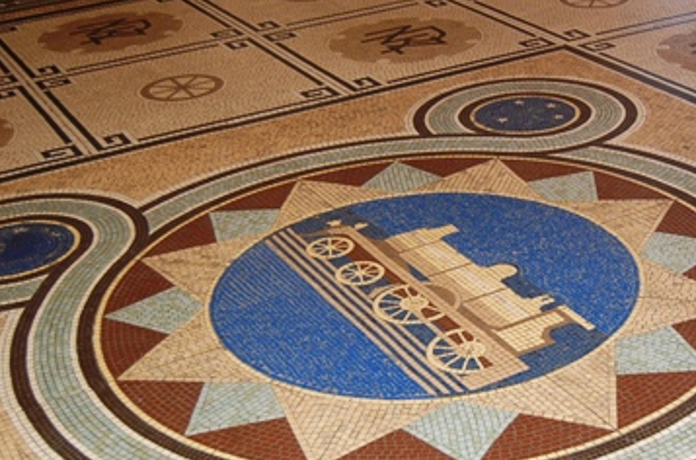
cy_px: 251
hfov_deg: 32.1
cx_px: 493
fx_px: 1193
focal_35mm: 62
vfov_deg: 21.8
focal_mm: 23
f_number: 3.8
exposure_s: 1/60
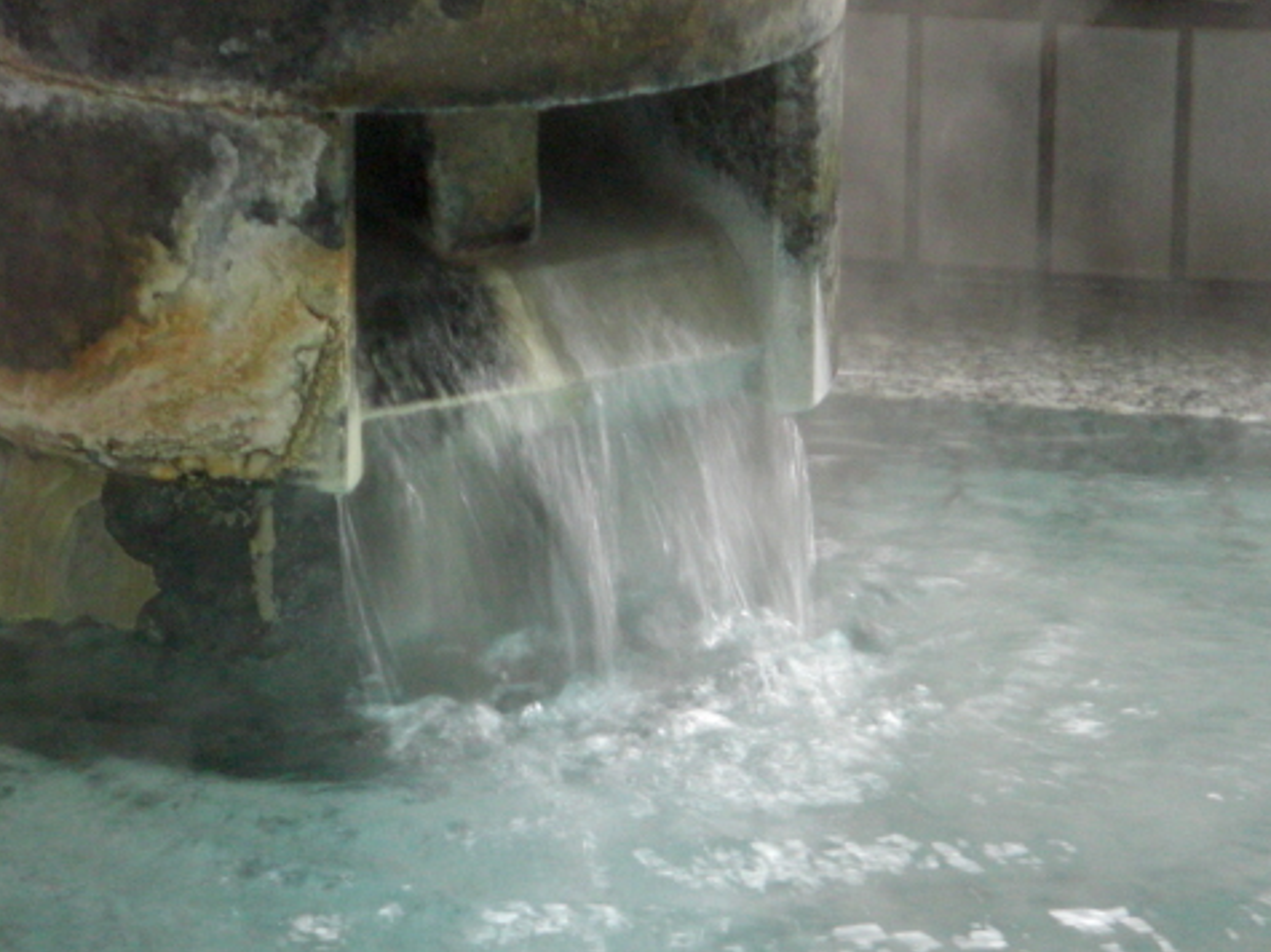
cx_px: 704
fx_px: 9397
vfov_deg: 5.8
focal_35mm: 256
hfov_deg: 7.7
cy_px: 529
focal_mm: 31.5
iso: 400
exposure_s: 1/30
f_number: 4.6
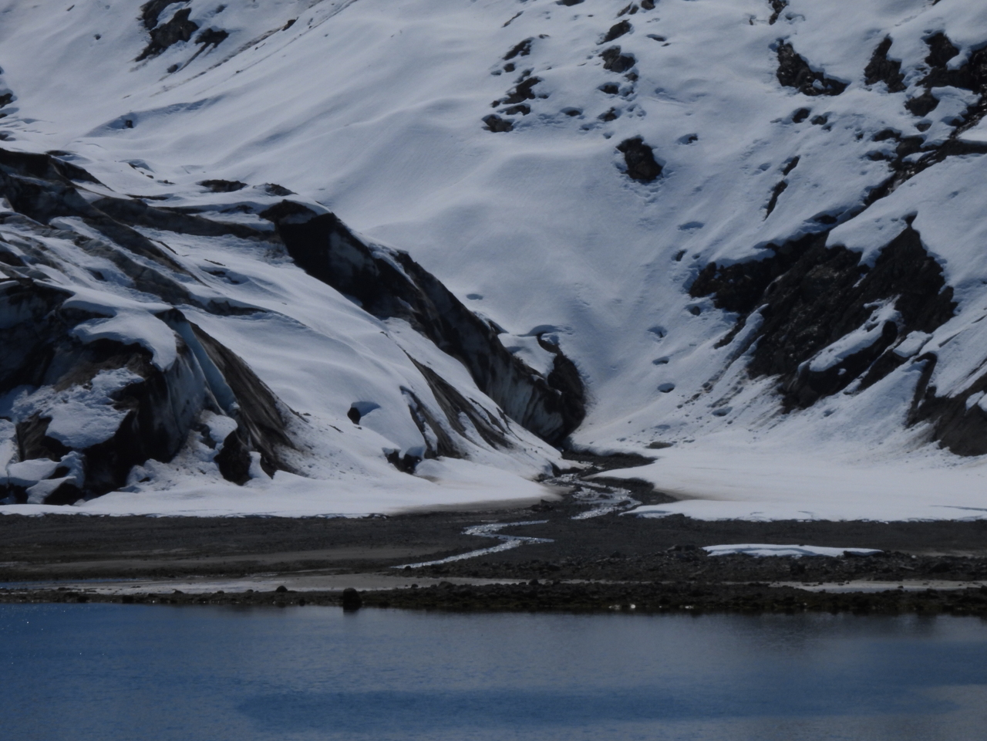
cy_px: 370
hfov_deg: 7.6
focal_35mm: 260
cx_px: 494
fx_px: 7413
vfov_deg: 5.7
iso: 100
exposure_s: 1/2000
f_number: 7.1
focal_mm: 46.4
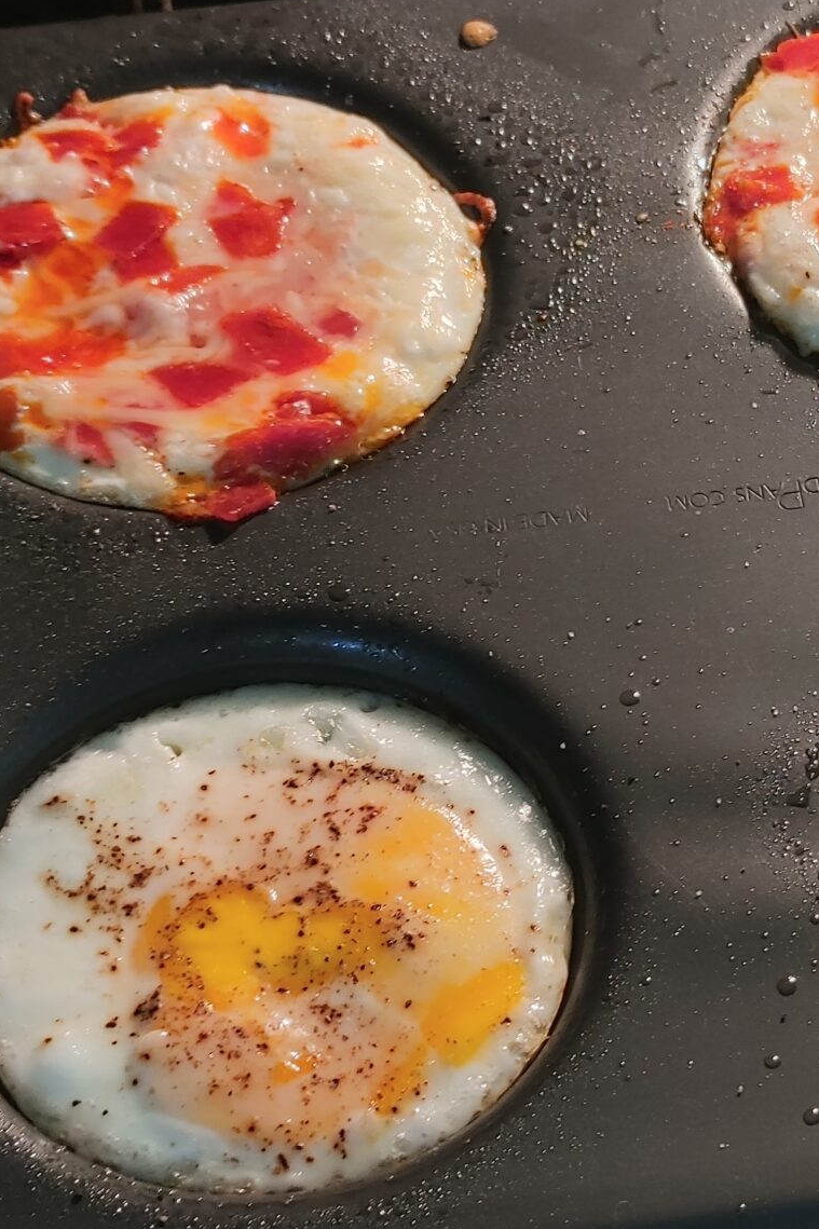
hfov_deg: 13.5
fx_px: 3447
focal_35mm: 101
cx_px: 653
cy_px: 610
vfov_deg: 20.2
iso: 250
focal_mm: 5.58
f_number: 1.8
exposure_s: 1/20
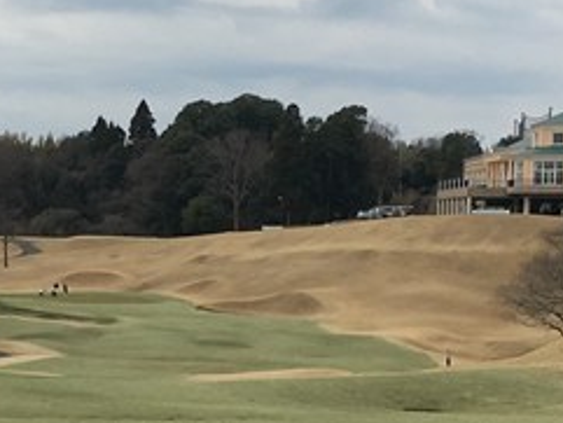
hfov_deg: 16.0
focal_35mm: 123
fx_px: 2001
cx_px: 199
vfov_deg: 12.0
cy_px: 271
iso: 25
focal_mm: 4.15
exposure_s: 1/2481
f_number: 2.2
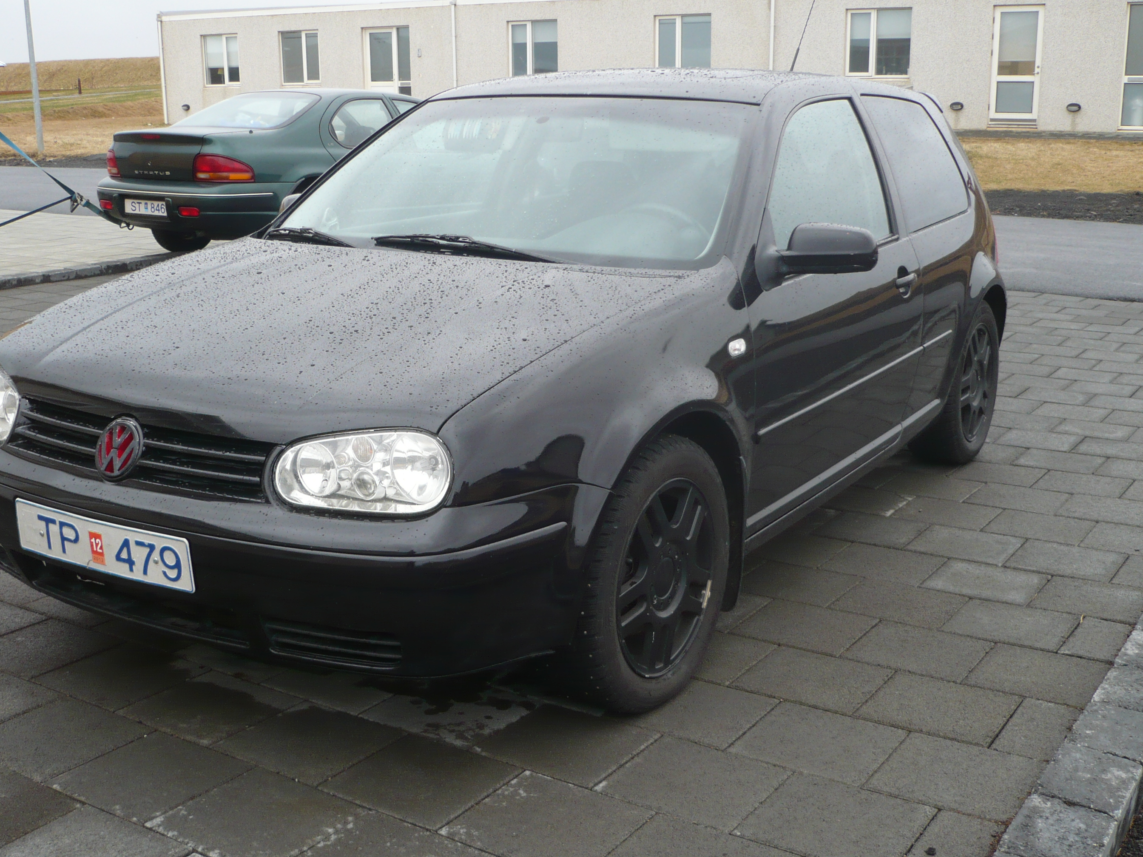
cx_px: 523
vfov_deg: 36.0
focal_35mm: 40
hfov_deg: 46.7
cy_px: 437
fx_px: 1321
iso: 100
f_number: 2.8
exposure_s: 1/250
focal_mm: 5.8
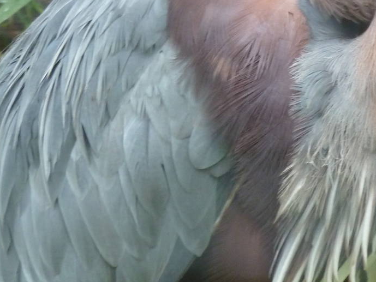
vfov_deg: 3.3
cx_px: 414
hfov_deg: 4.3
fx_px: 4943
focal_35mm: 455
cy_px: 35
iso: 250
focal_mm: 32.1
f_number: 4.5
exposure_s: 1/80
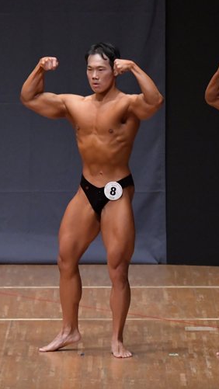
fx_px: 4261
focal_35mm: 413
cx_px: 149
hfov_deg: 2.9
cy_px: 193
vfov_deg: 5.2
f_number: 5.6
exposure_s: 1/400
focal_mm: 170
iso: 6400
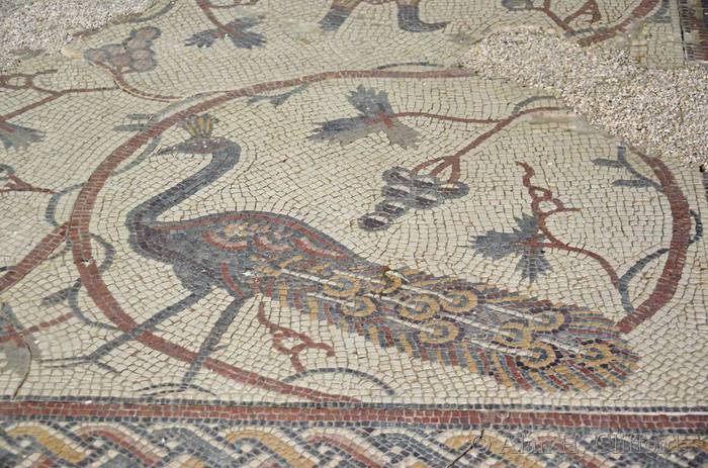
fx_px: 1618
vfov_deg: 16.5
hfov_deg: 24.7
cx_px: 354
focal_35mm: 82
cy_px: 234
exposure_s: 1/125
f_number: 4.8
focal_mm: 55
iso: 1800
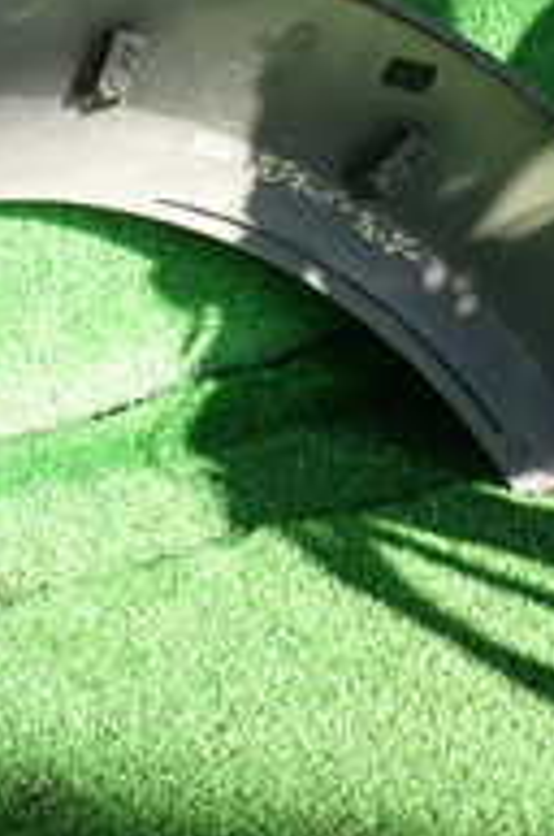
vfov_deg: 25.1
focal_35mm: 81
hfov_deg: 15.4
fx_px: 1876
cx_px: -307
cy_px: 334
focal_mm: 4.5
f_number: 2.8
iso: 100
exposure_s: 1/320
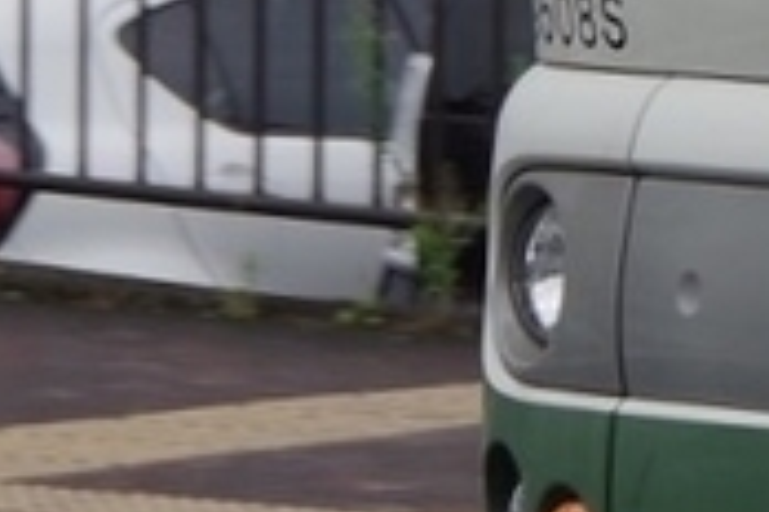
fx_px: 10616
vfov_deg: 2.8
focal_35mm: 497
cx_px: 2493
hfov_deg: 4.0
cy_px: -435
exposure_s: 1/125
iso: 200
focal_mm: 48
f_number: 10
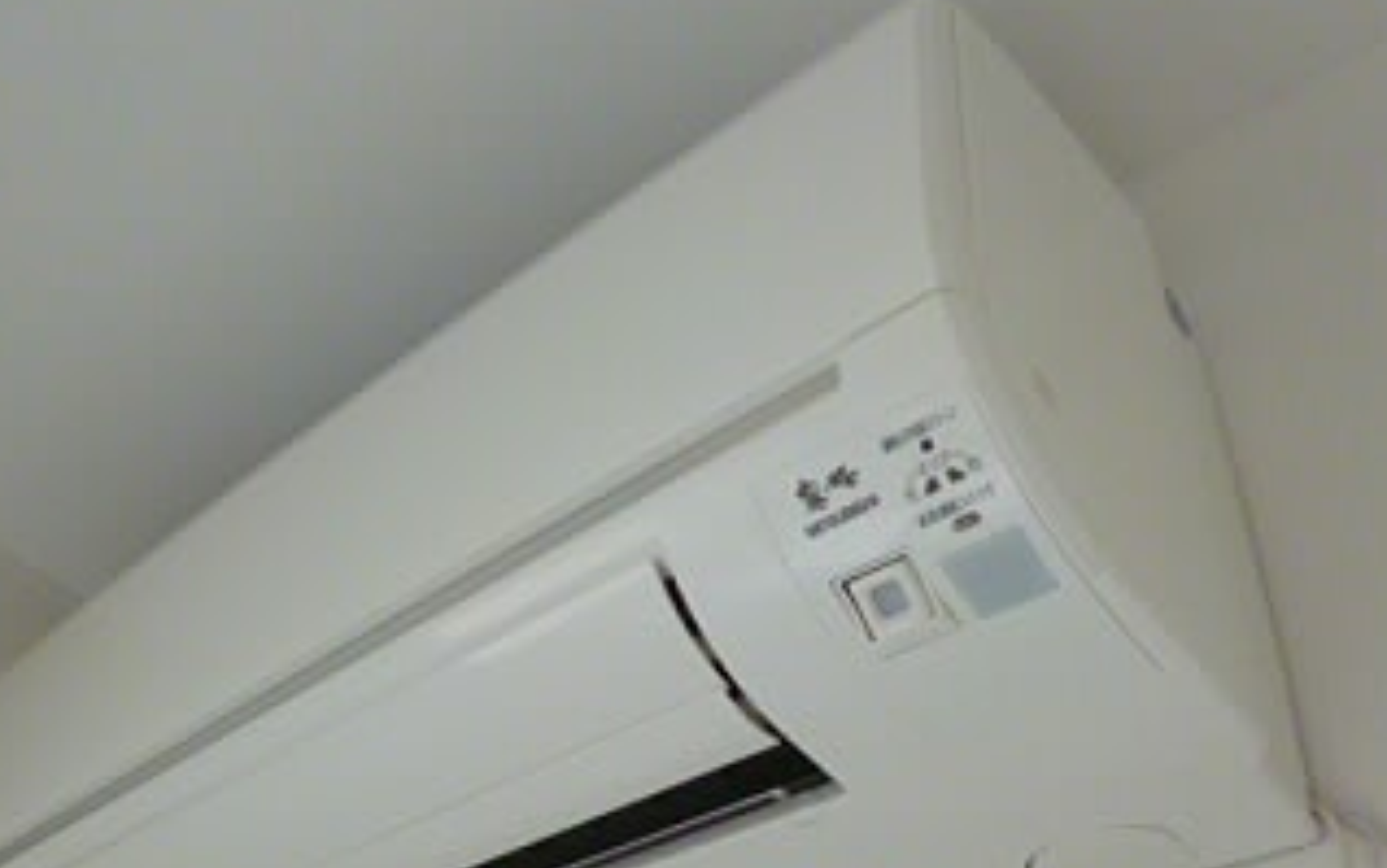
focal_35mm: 36
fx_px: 1361
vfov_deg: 34.9
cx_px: 541
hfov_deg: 53.5
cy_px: 604
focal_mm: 4.3
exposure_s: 1/200
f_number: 2.5
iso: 400
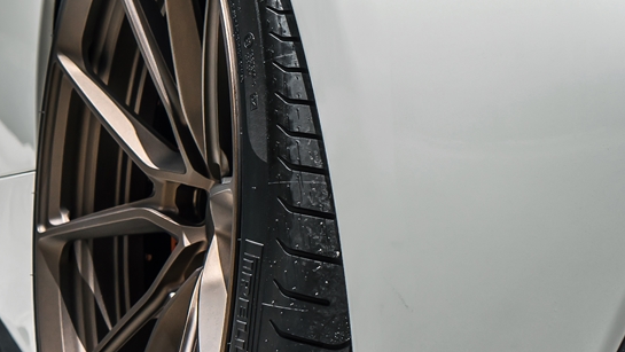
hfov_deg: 13.5
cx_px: -114
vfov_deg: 7.8
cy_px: 147
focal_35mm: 155
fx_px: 2570
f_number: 5
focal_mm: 42
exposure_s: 1/500
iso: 100
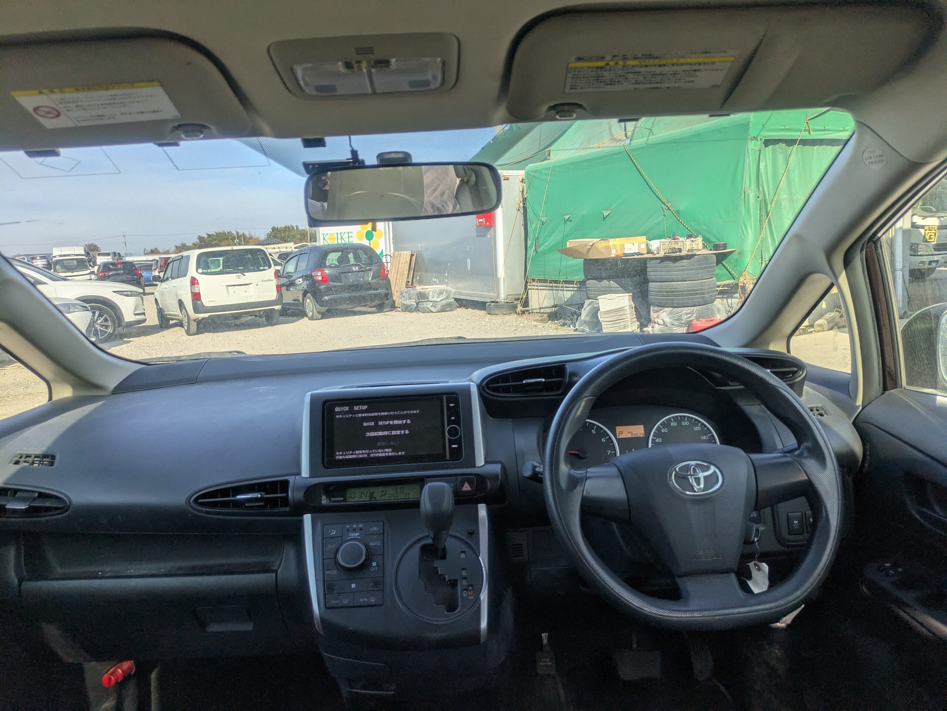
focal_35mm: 25
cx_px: 474
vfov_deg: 54.9
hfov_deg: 69.4
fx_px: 684
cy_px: 356
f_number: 1.89
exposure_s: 1/974
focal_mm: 5.43
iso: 41
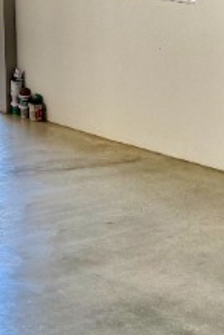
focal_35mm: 115
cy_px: -173
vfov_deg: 16.2
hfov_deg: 11.0
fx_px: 1072
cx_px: -209
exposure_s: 1/278
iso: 100
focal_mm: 6.76
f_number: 1.78
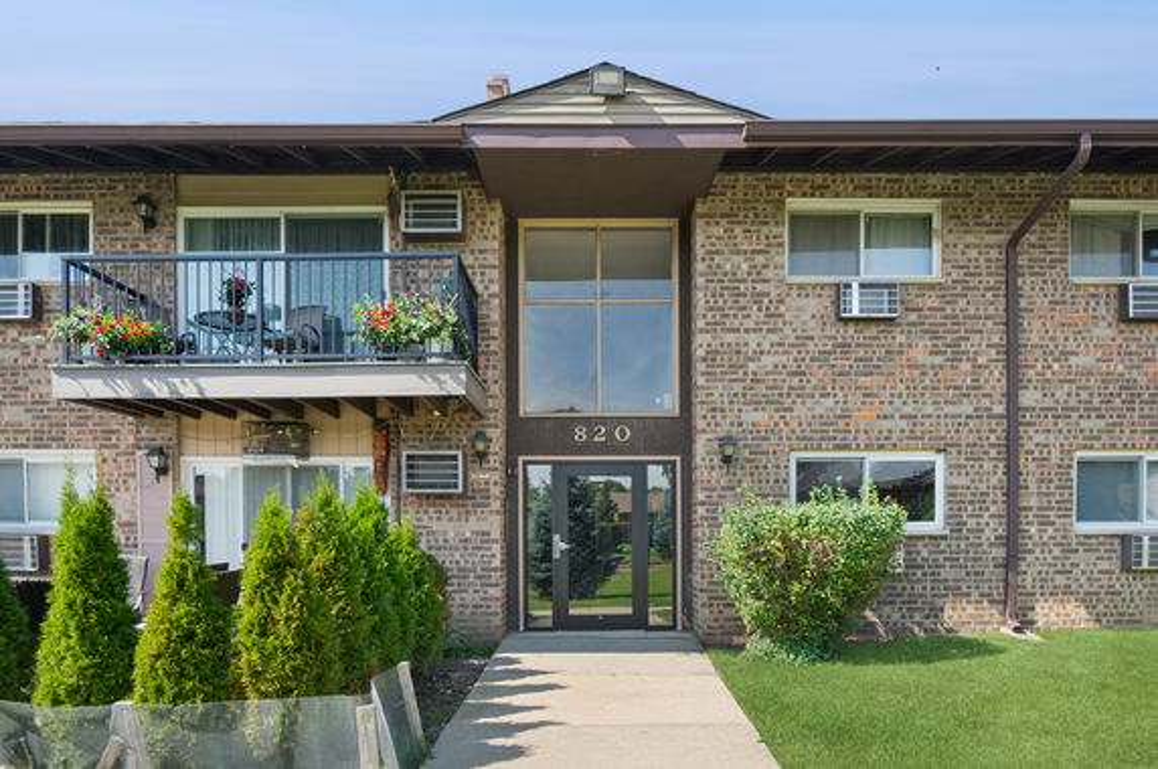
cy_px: 384
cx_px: 579
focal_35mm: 21
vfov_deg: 59.4
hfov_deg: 81.3
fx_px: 675
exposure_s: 1/320
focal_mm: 13.75
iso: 400
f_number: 8
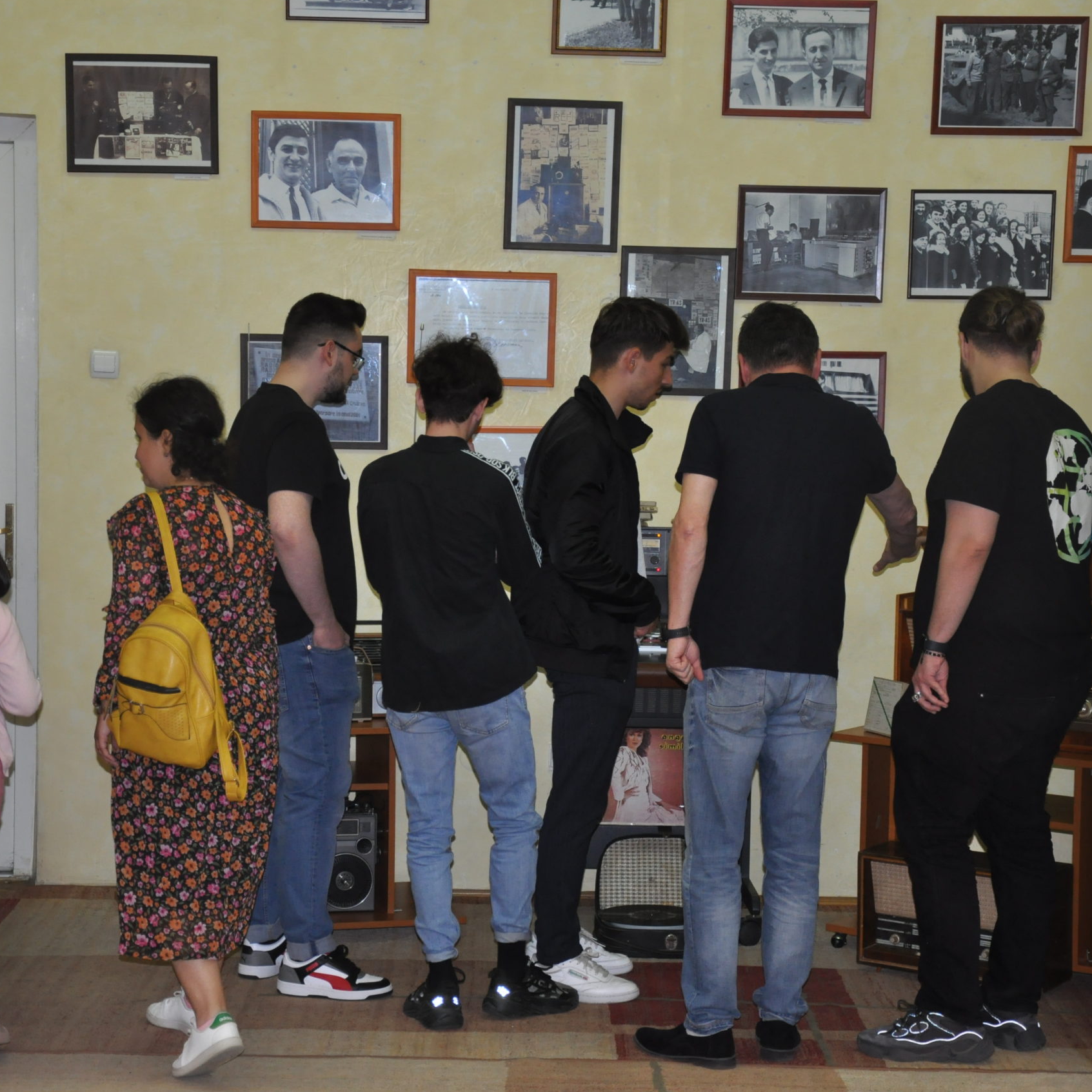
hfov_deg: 22.5
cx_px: 508
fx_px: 2748
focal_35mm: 77
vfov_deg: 22.5
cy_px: 544
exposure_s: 1/60
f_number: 4.5
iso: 800
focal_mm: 40
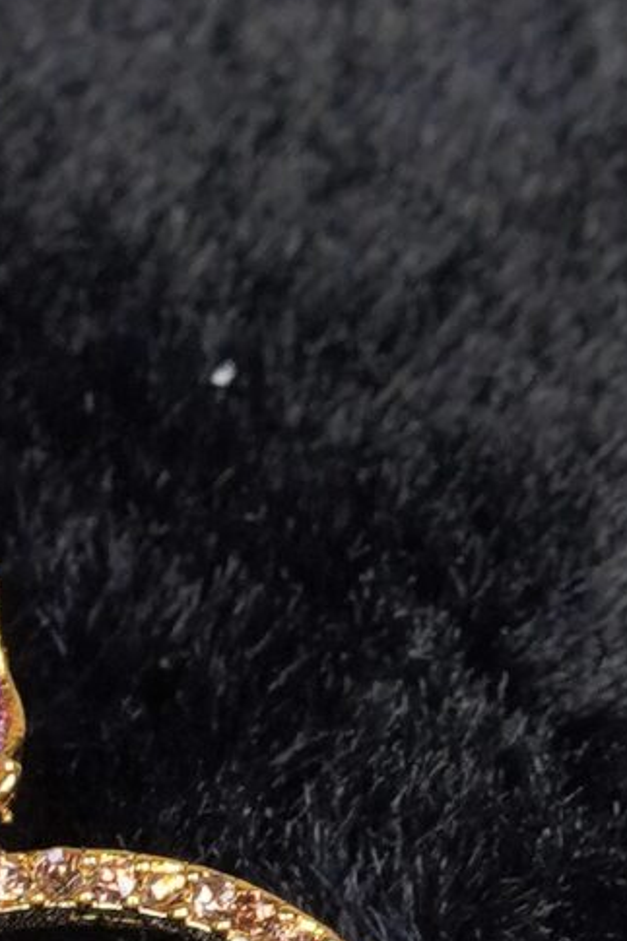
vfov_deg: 5.2
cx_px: -329
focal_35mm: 396
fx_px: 10352
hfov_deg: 3.5
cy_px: 1242
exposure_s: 1/160
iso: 800
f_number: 6.3
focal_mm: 50
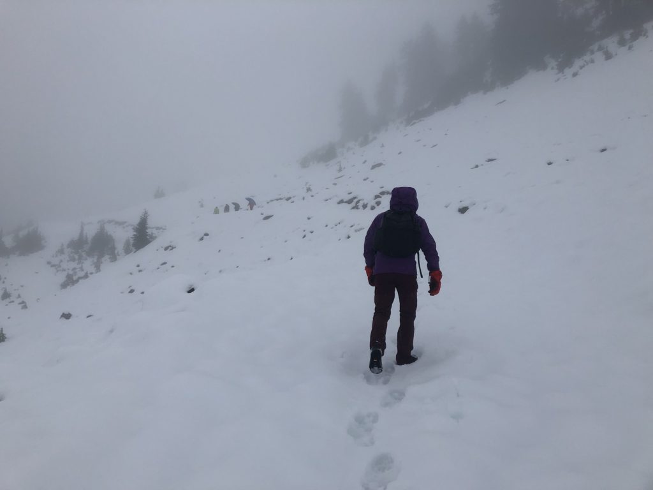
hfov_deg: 63.4
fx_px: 528
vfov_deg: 49.7
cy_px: 245
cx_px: 326
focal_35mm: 28
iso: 20
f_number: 1.8
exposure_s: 1/631
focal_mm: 3.99
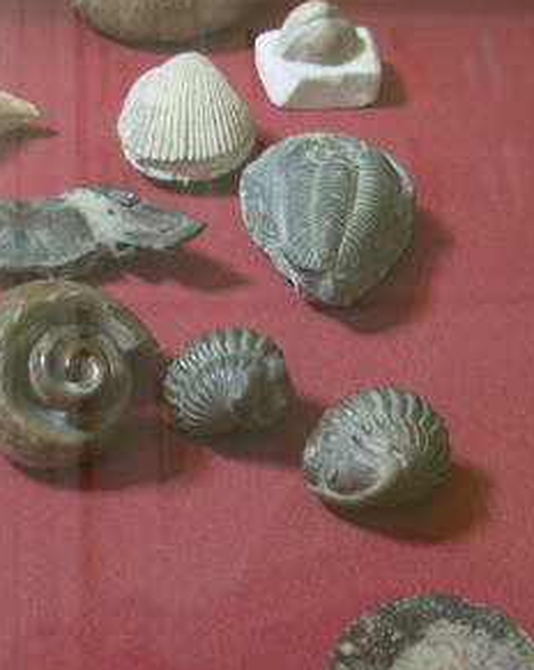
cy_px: 310
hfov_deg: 22.4
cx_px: 192
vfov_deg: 27.9
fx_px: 1346
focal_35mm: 68
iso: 50
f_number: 2.9
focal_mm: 6.3
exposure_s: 1/4.2
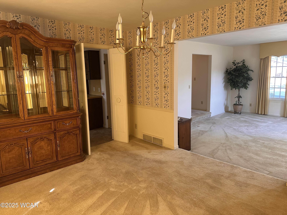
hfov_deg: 71.6
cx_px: 144
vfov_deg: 56.8
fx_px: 199
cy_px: 108
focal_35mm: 24
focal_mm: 6.86
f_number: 1.78
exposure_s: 1/109
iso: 250
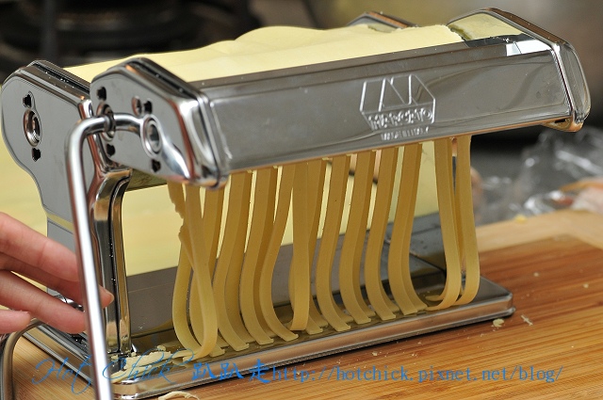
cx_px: 302
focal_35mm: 135
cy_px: 200
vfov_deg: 10.1
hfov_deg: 15.2
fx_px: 2258
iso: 400
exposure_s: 1/60
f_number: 6.3
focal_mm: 90
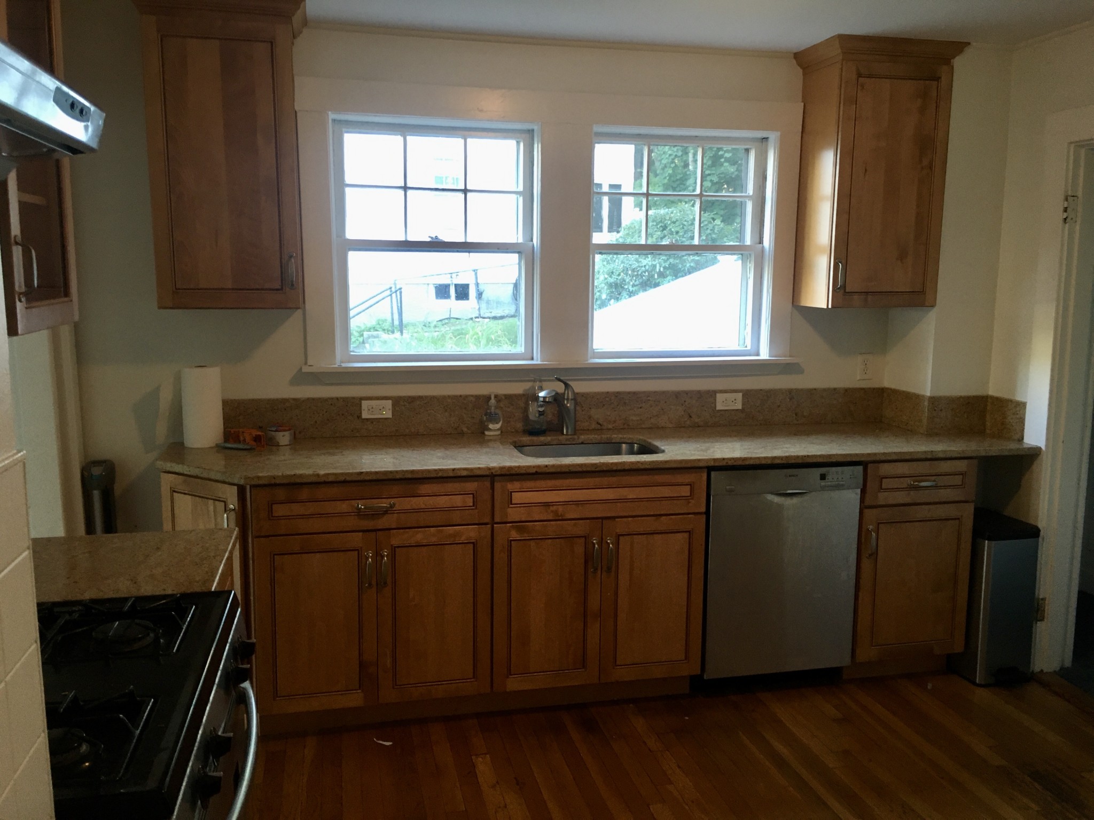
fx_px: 917
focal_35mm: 29
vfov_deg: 48.2
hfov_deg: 61.7
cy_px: 410
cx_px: 547
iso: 100
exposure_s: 1/30
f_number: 2.2
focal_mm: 4.15
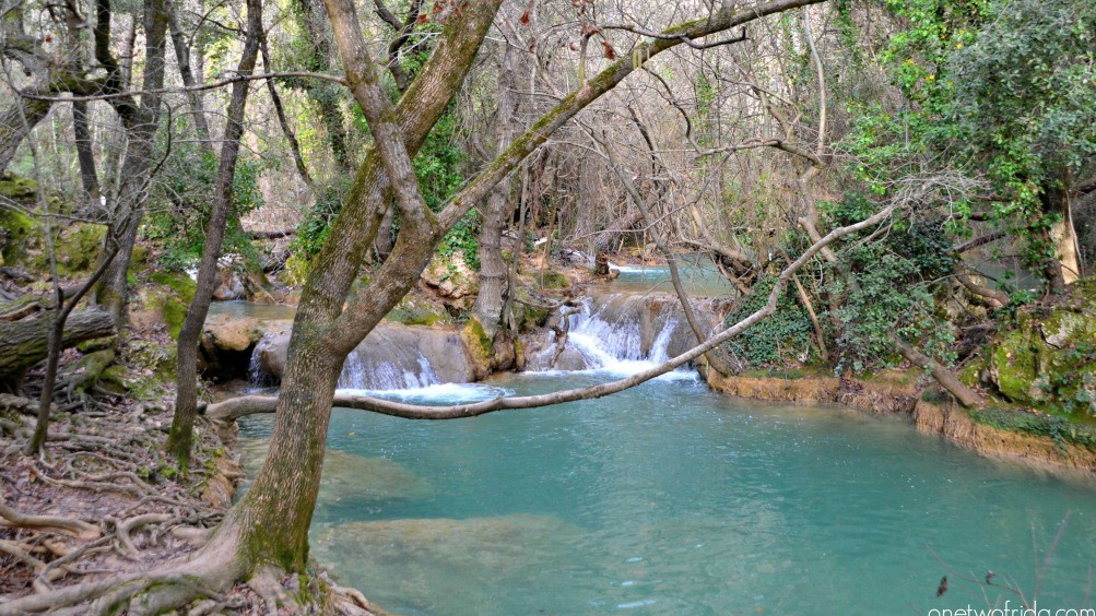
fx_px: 930
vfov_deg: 36.6
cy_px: 262
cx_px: 552
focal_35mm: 32
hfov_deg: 61.0
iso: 400
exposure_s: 1/125
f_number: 5.6
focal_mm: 20
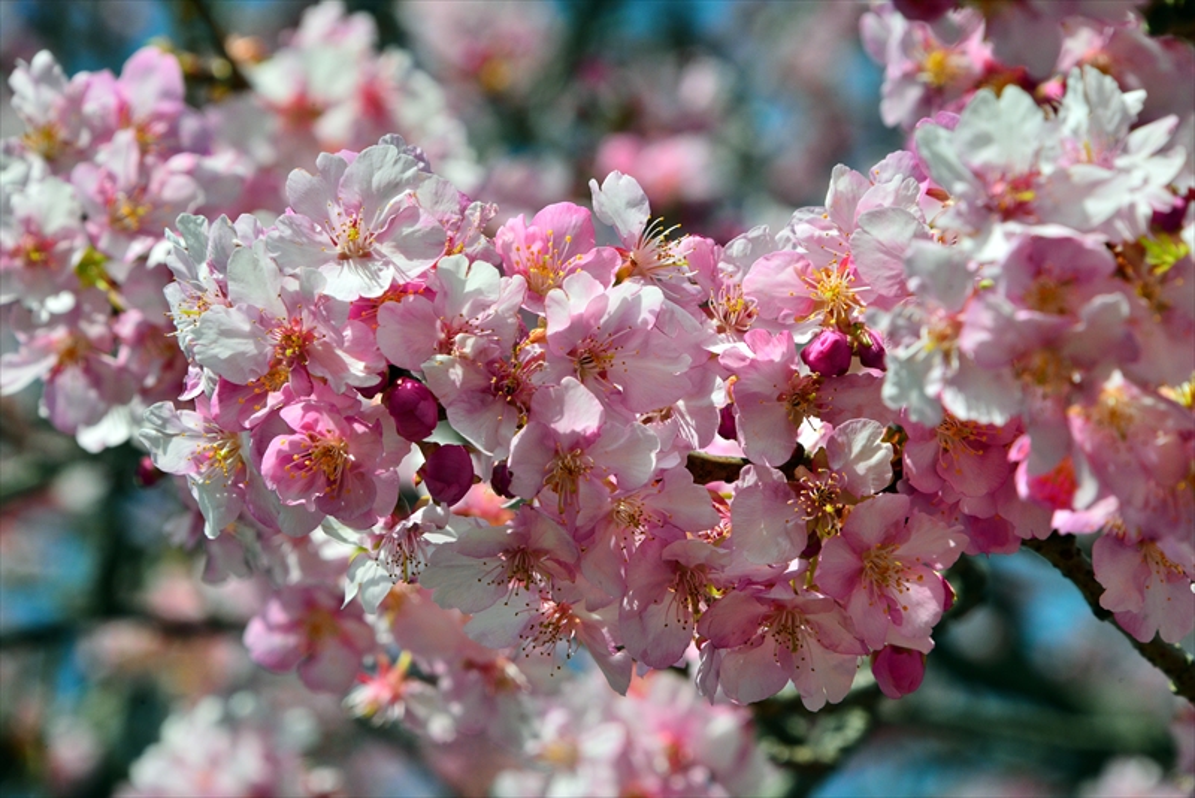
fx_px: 9961
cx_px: 598
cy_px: 399
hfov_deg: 6.9
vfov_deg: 4.6
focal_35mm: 300
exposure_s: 1/800
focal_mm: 300
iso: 800
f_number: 16
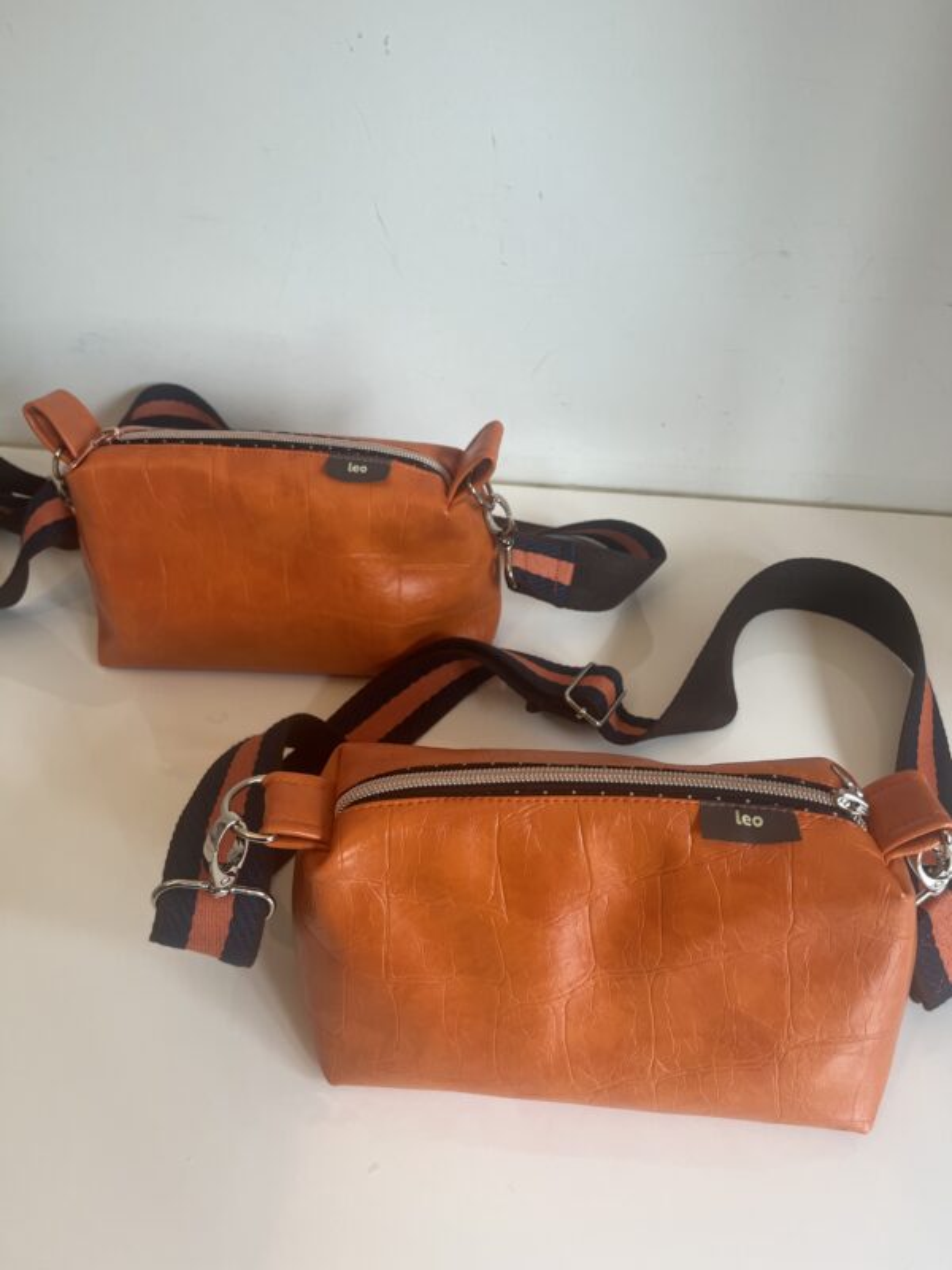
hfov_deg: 53.1
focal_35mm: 26
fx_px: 953
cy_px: 635
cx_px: 476
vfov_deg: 67.3
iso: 80
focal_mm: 5.1
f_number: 1.6
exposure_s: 1/100
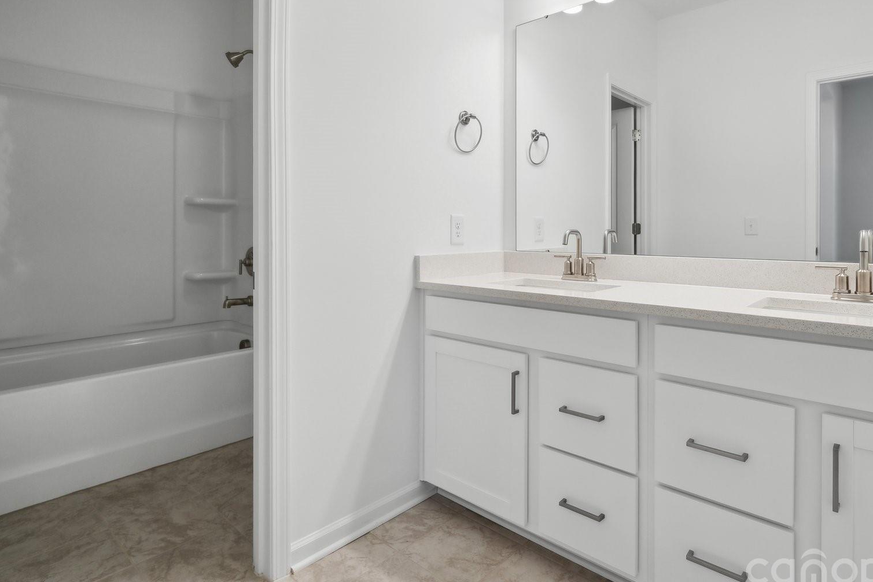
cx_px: 481
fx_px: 461
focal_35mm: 19
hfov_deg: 86.6
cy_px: 227
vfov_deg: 63.8
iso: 160
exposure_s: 1/40
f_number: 7.1
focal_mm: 14
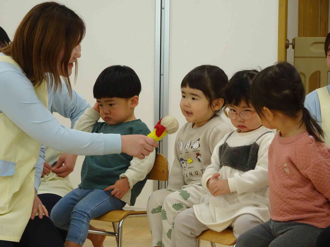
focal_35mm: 139
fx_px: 1325
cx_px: 165
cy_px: 124
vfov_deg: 10.7
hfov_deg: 14.2
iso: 800
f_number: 5.6
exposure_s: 1/160
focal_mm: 23.7
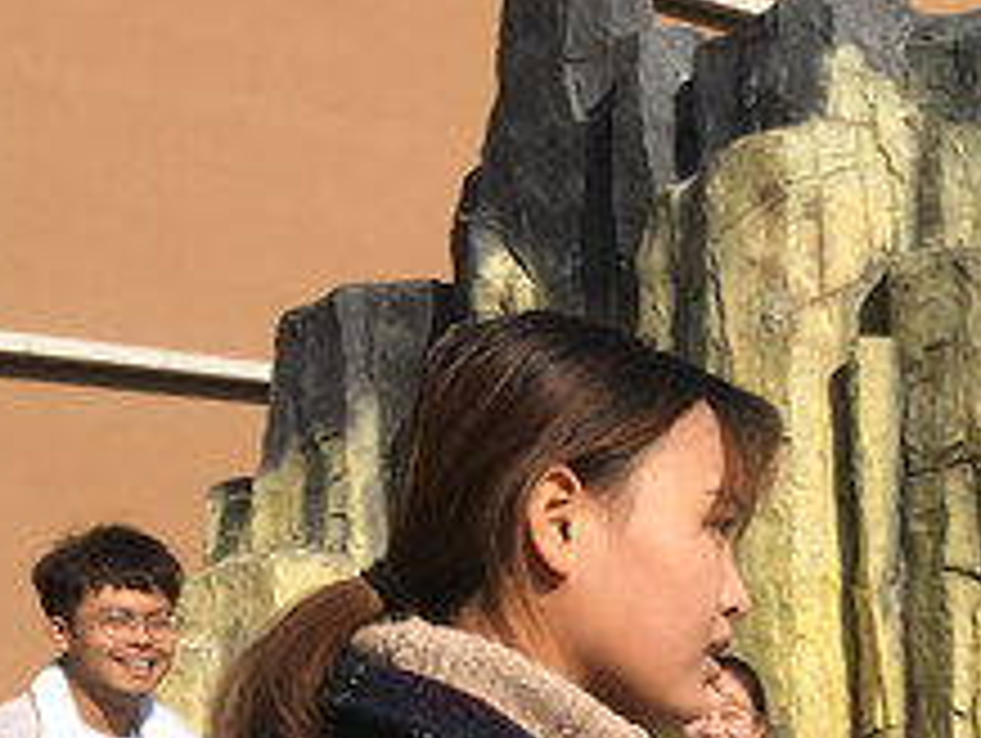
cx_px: 1094
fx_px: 2412
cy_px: 810
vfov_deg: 16.9
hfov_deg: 21.7
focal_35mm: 85
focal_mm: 4.15
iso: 25
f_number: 2.2
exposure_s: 1/1876
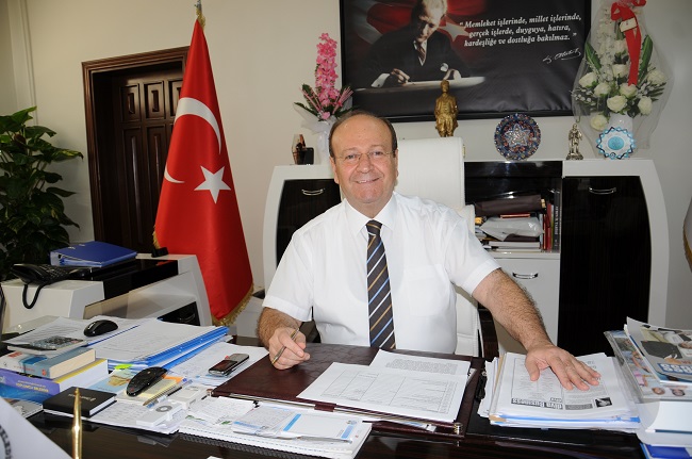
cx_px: 346
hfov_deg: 67.5
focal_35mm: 27
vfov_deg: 47.8
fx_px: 518
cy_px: 230
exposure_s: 1/60
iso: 200
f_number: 3.5
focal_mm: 18
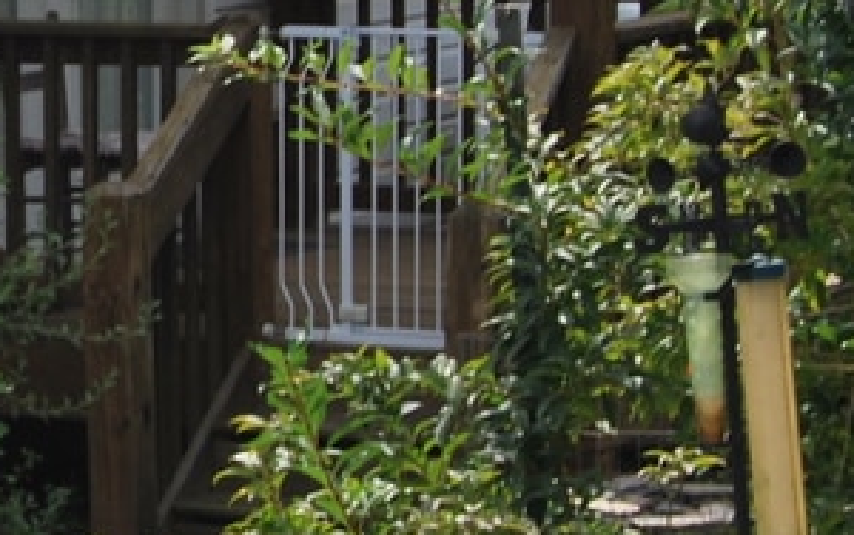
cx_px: -512
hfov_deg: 7.9
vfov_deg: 5.1
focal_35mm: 259
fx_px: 6033
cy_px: -11
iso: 100
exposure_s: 1/160
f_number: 6.3
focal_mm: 34
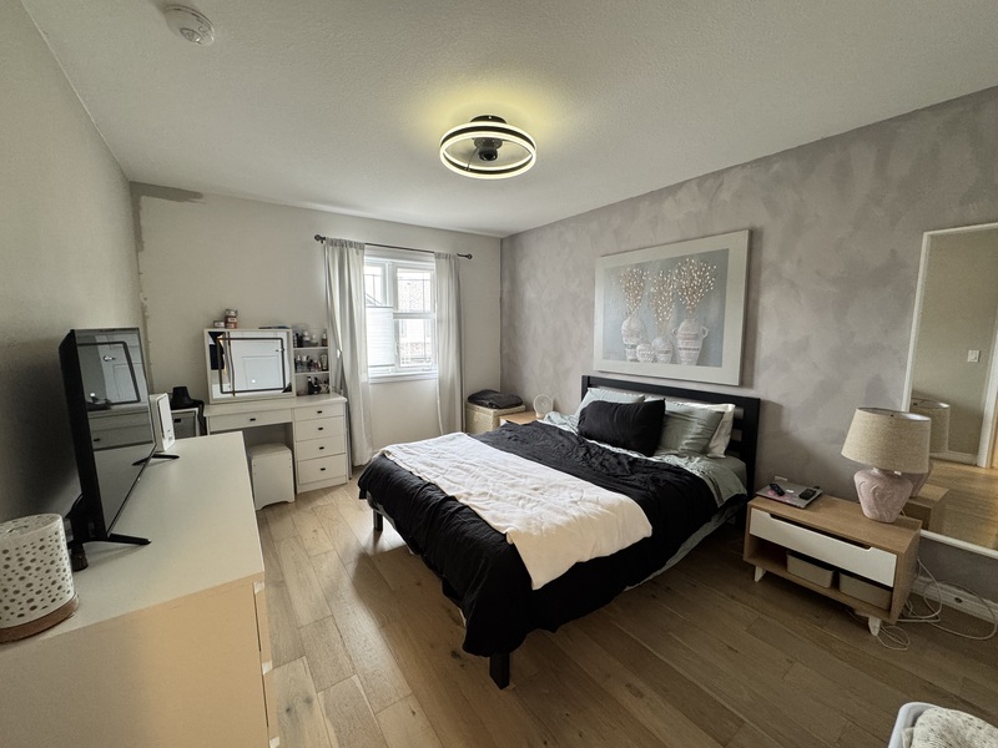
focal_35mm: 14
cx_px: 499
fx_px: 404
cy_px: 374
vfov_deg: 85.7
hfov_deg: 102.1
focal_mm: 2.22
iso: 200
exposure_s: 1/60
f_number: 2.2
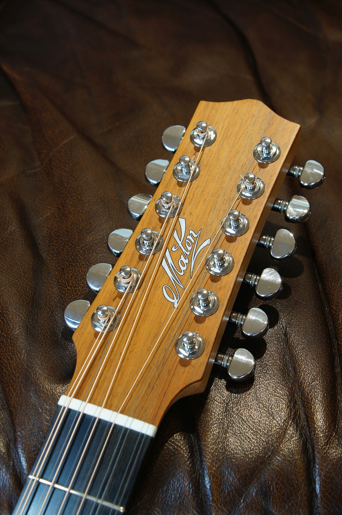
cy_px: 258
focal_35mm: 82
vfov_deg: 24.6
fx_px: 1178
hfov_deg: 16.5
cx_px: 171
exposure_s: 1/8
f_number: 7.1
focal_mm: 55
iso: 100
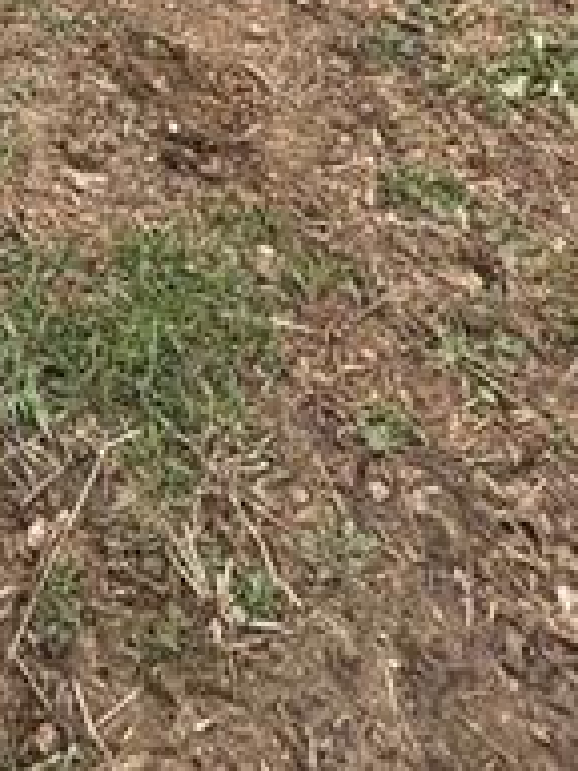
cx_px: -285
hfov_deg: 21.8
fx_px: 1247
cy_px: -691
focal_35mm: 56
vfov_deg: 20.5
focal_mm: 2.22
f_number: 2.2
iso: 40
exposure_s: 1/331
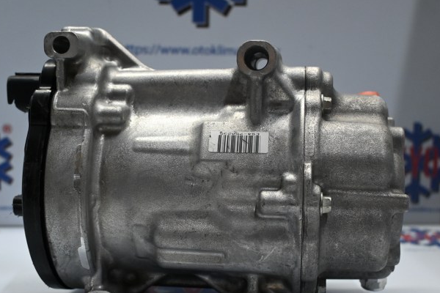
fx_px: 648
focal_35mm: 53
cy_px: 170
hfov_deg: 37.5
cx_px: 200
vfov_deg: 25.5
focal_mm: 26.5
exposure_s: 1/125
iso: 1000
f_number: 4.5
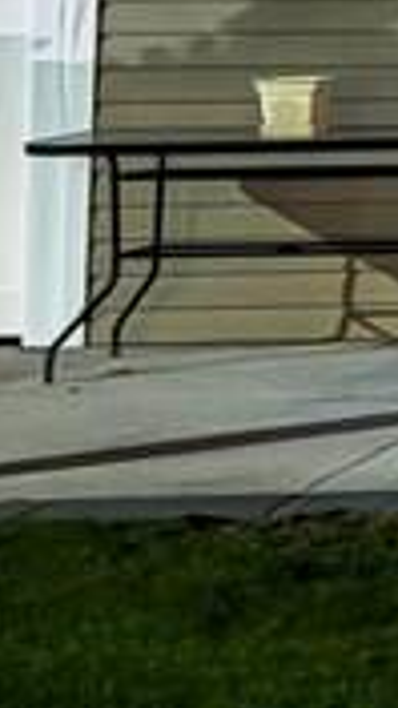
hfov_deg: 5.7
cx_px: 1693
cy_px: -253
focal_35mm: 178
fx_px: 3340
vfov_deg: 11.7
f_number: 1.78
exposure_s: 1/2
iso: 2500
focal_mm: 6.76
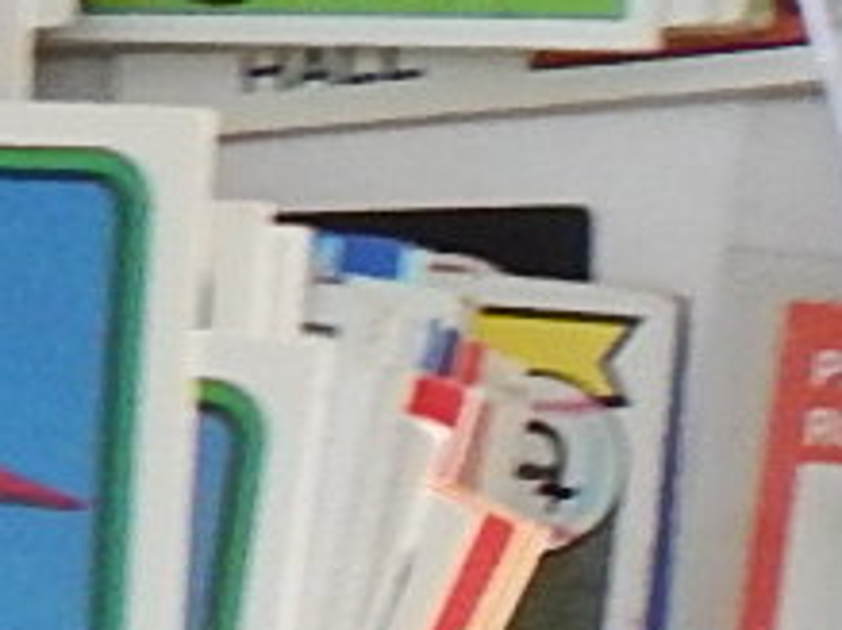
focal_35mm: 183
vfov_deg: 7.4
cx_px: 2826
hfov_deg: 8.4
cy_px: 1732
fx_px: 4449
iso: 400
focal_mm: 4.5
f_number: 3.1
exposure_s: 1/25
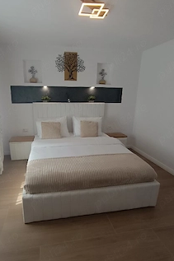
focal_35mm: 21
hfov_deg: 59.1
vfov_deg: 81.2
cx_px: 73
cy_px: 133
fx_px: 152
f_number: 2.2
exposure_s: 1/101
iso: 92
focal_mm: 1.66
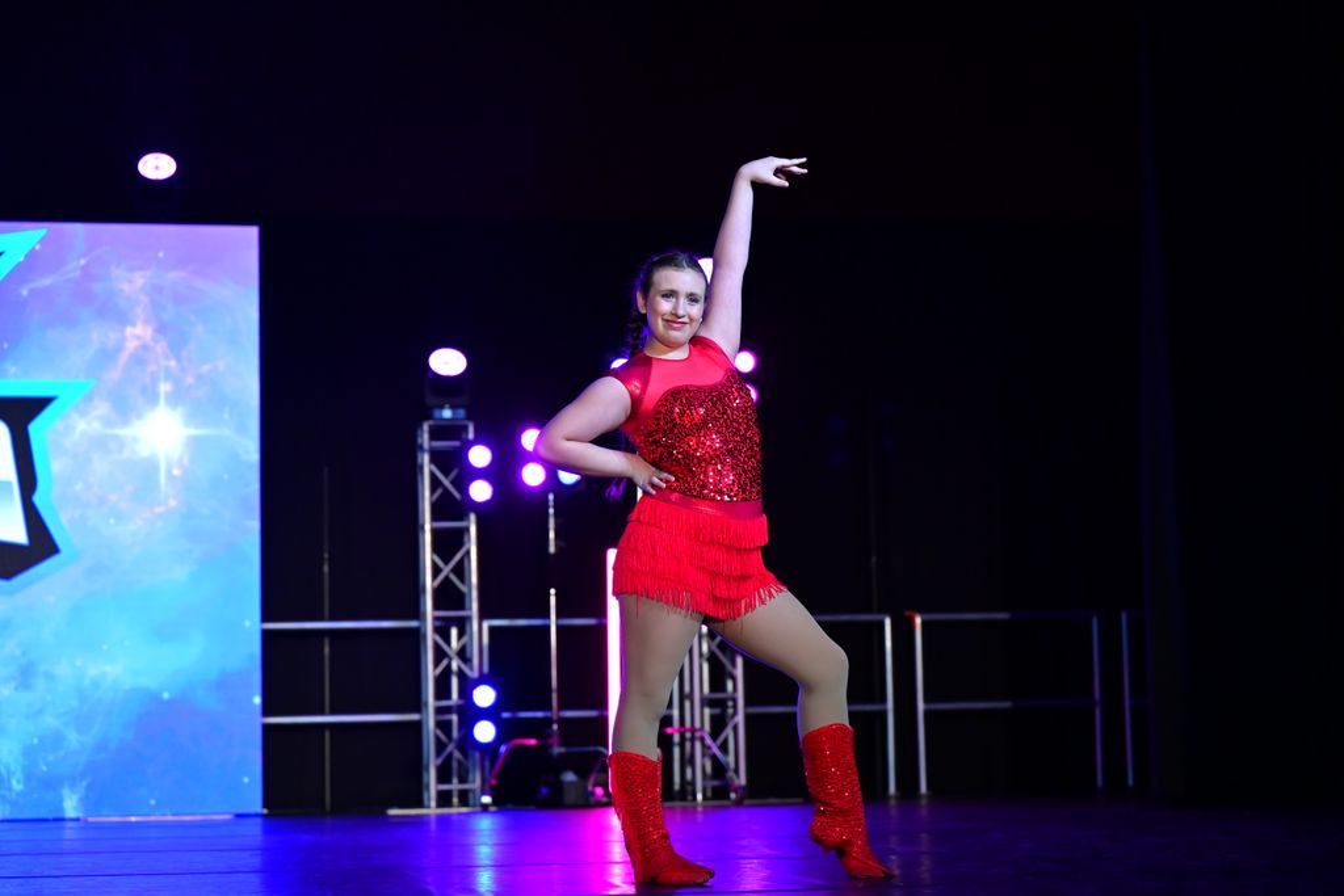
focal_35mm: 76
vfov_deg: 18.0
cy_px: 448
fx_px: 2838
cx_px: 672
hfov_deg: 26.6
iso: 3200
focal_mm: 76
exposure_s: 1/1000
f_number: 3.2
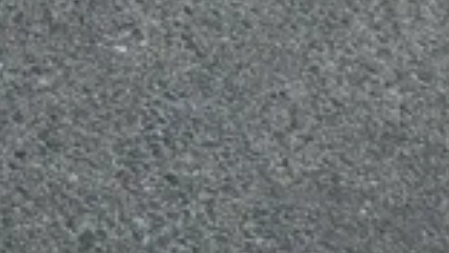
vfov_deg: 6.3
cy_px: -750
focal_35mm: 161
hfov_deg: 11.8
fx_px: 1918
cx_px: -478
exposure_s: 1/172
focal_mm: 5.54
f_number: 1.8
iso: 50
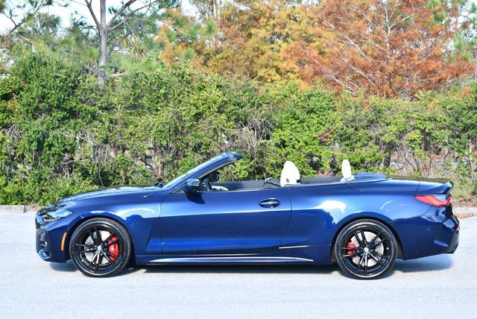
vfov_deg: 15.2
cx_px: 238
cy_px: 160
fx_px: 1194
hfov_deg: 22.6
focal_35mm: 90
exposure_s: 1/250
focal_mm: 45
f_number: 5.6
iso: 400
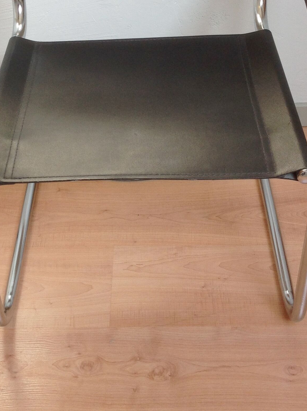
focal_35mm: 58
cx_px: 139
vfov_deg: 32.9
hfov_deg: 25.2
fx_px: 688
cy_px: 121
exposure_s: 1/60
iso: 64
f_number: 2.4
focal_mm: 4.28
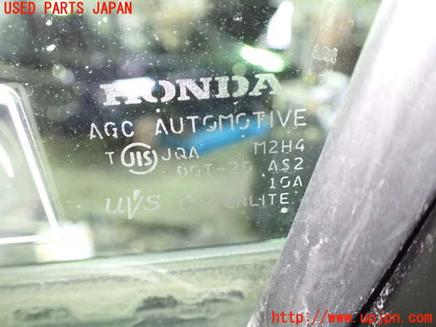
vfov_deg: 46.8
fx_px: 378
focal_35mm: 30
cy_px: 164
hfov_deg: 60.0
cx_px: 218
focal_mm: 5.4
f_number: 2.3
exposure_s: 1/30
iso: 1250
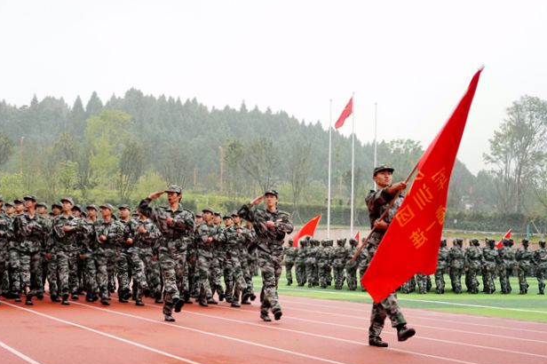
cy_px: 207
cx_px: 227
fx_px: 942
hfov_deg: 32.3
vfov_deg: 21.9
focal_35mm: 62
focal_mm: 49
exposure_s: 1/8000
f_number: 4
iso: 5000
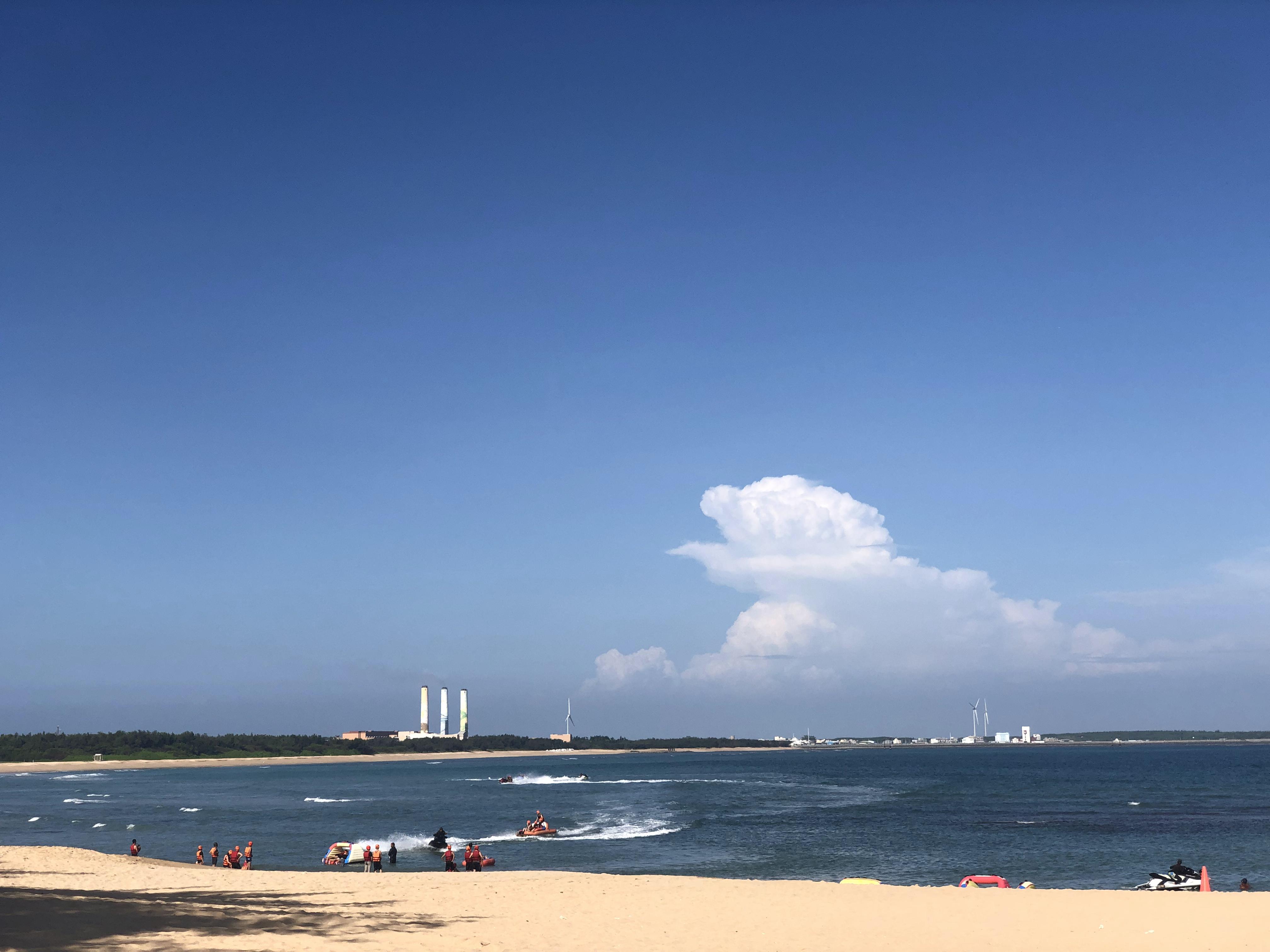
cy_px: 476
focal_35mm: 52
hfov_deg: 36.8
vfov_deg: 28.0
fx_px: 1908
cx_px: 635
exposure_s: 1/1799
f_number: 2.4
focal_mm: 6
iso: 16
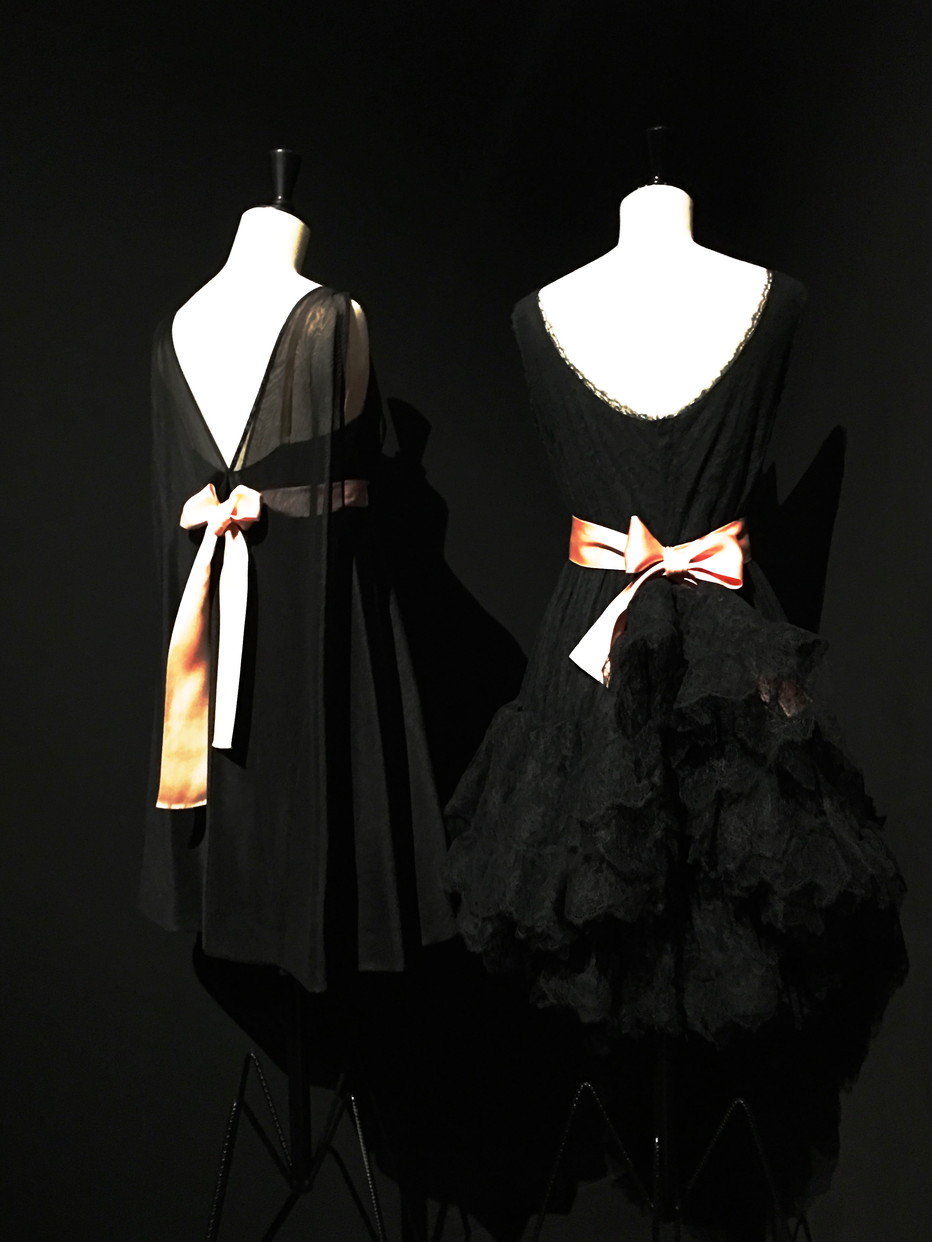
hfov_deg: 41.8
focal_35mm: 34
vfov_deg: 54.0
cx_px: 449
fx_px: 1221
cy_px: 632
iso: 250
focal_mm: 4.15
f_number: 2.2
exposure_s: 1/4
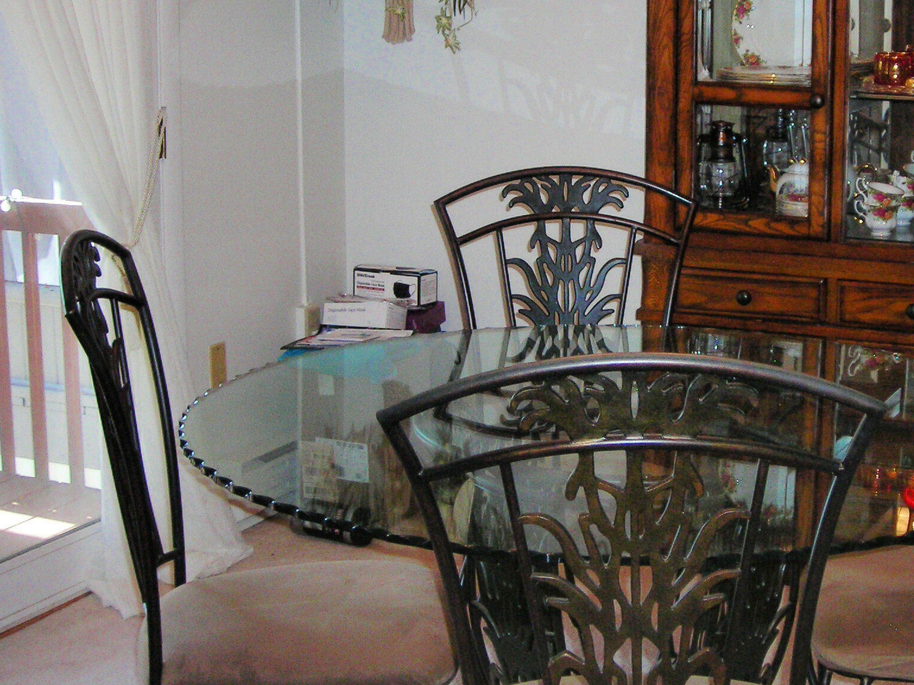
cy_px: 180
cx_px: 696
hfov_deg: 29.7
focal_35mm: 64
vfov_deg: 22.7
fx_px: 1690
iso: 99
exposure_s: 1/60.1
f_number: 3.2
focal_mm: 6.3
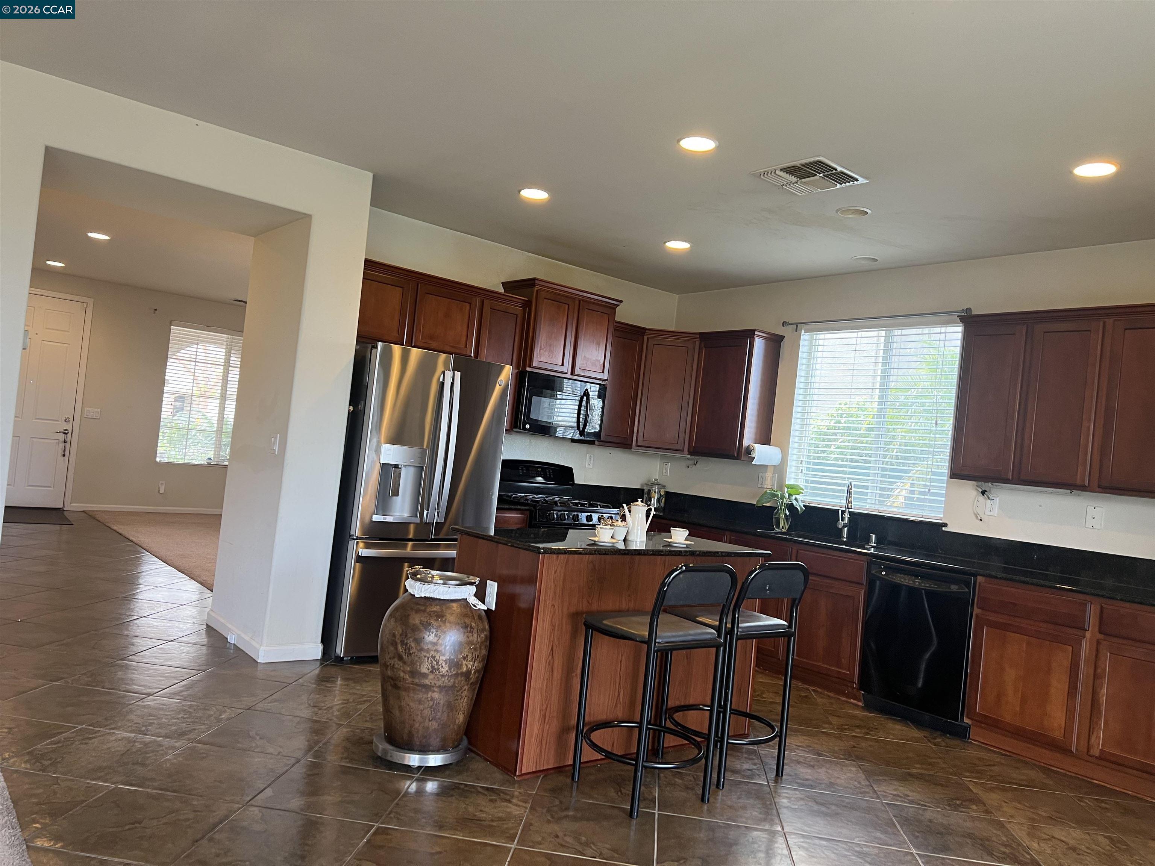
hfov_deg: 67.3
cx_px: 578
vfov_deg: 53.1
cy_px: 433
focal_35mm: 26
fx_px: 868
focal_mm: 5.7
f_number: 1.5
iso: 100
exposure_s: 1/60
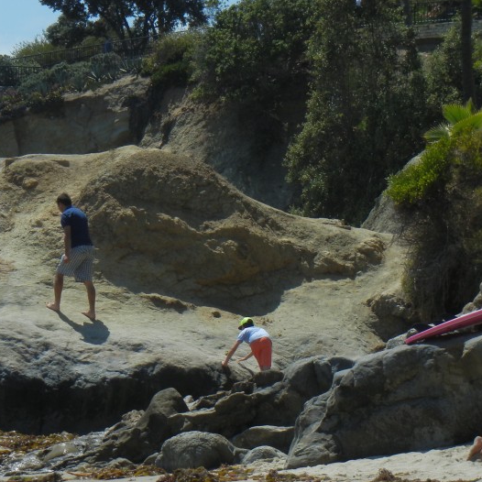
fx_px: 2410
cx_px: 104
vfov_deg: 11.4
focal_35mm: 153
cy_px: 234
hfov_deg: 11.4
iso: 160
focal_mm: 16
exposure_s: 1/464
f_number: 8.8
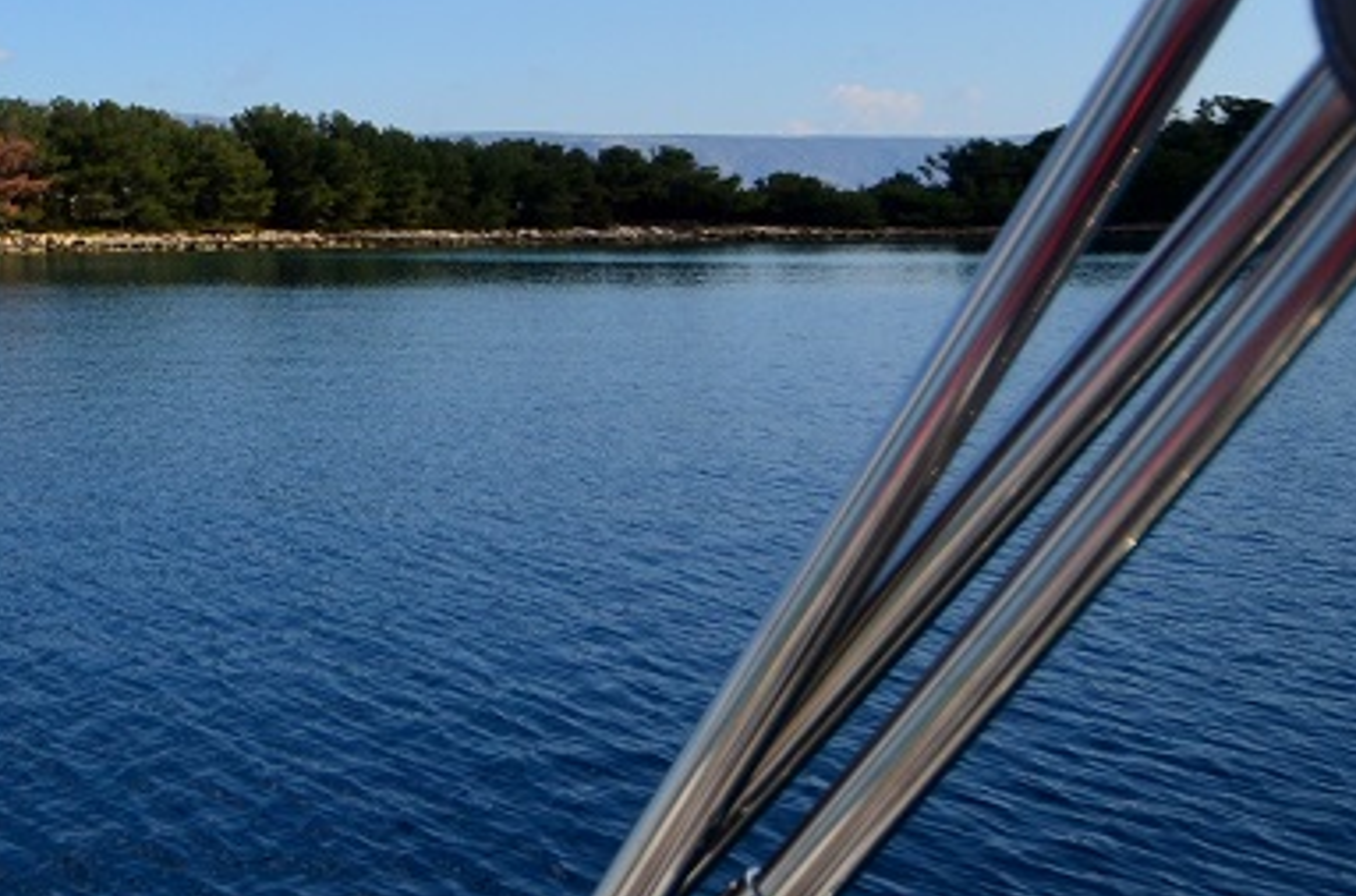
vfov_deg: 25.8
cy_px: -147
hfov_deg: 35.7
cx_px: -140
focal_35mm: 47
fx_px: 1765
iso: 400
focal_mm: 12
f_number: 4
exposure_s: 1/4000
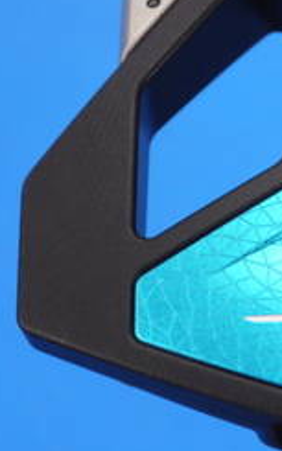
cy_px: 151
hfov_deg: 5.6
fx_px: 2867
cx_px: 459
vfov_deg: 9.0
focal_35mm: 233
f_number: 5.6
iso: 500
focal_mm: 42
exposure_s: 1/80
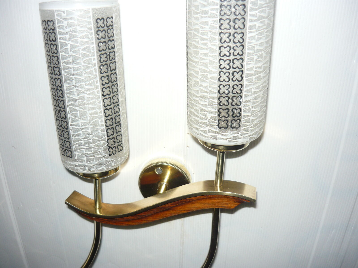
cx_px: 179
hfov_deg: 55.4
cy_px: 134
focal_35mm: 33
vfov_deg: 42.9
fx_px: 341
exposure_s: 1/30
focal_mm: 5.5
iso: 100
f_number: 2.8
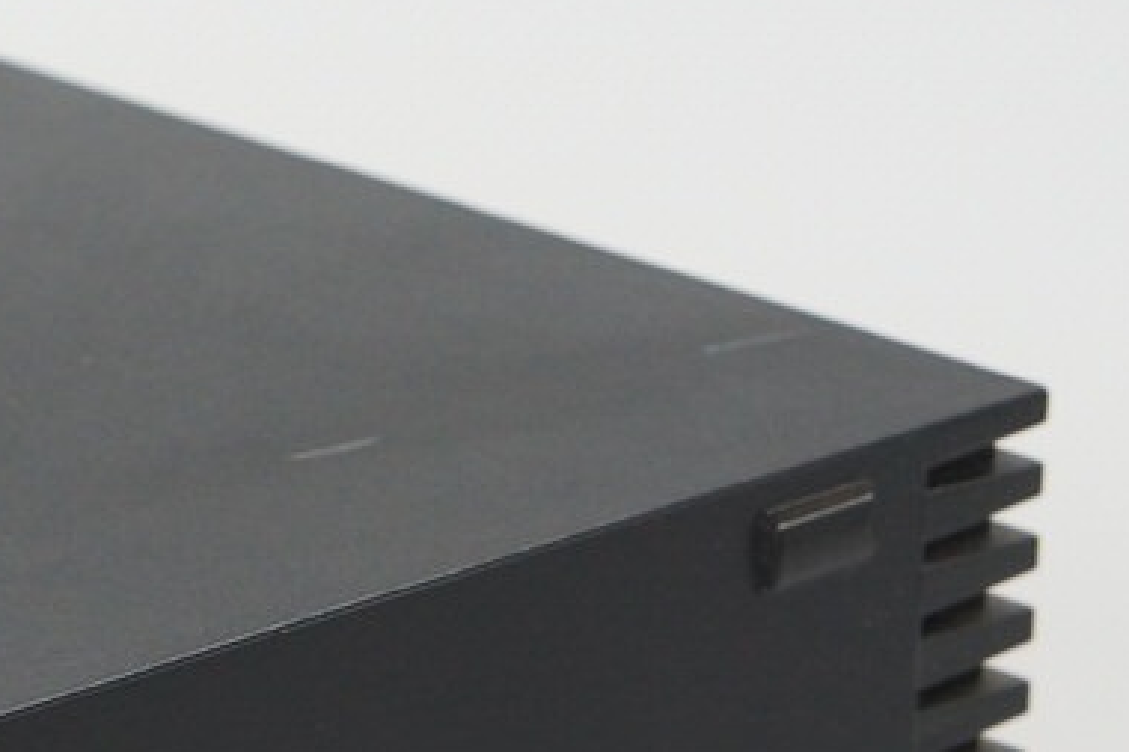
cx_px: -493
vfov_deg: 5.8
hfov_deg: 8.5
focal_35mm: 237
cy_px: 722
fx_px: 7429
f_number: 6.3
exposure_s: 1/80
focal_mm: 50
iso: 800
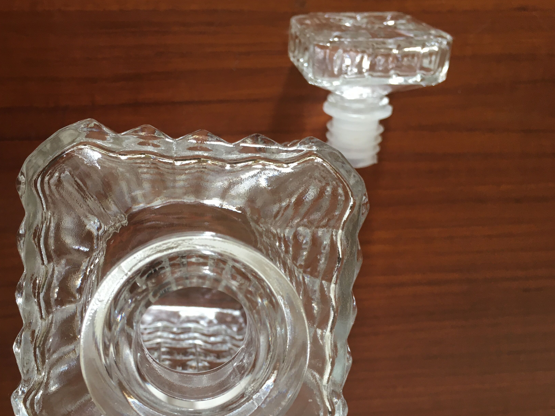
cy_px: 254
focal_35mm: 36
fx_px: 577
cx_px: 223
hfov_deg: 51.0
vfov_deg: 39.5
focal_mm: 4.15
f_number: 2.2
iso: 100
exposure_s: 1/33
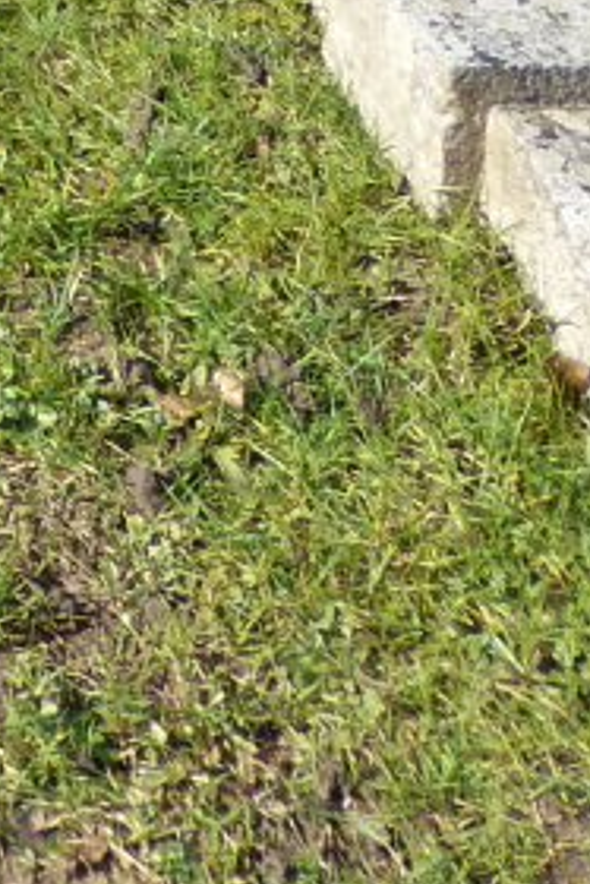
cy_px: -1468
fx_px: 3413
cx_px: -1155
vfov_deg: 11.3
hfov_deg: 8.4
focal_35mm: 139
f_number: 4
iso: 100
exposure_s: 1/320
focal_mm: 4.3
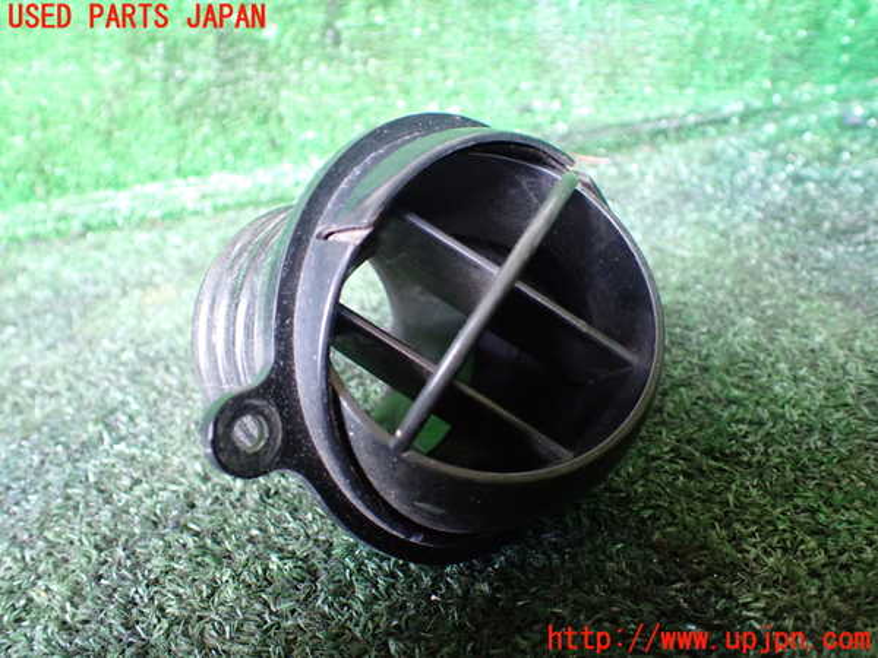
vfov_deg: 46.8
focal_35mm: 30
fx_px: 761
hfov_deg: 60.0
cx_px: 439
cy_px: 329
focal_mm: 5.4
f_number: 2.3
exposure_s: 1/40
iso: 800
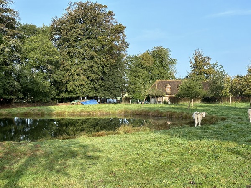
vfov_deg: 30.3
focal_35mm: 48
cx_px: 126
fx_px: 348
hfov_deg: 39.7
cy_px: 94
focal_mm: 6.86
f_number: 1.78
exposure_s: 1/971
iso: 64
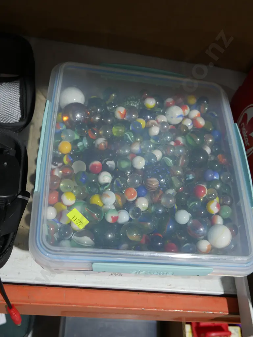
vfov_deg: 51.3
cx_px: 126
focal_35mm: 36
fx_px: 351
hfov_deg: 39.7
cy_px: 168
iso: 500
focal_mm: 18
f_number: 4
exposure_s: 1/60
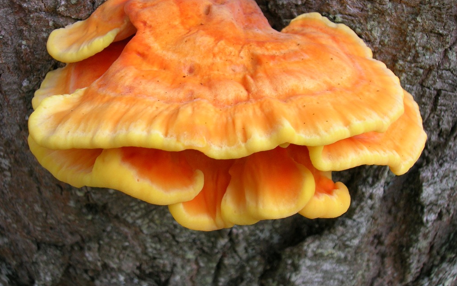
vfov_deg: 26.3
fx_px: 610
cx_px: 228
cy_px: 125
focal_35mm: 49
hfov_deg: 41.1
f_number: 3.2
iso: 50
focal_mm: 7.7
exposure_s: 1/30.6
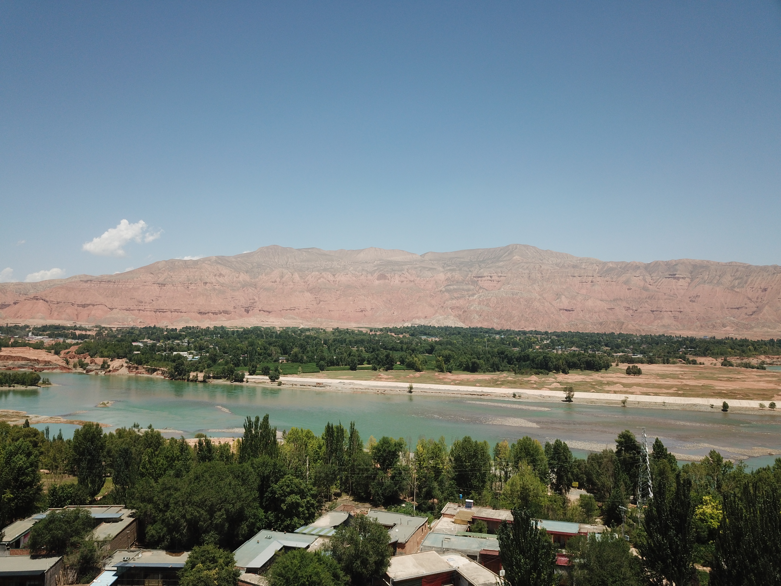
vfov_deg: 53.1
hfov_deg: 67.3
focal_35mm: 26
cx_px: 390
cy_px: 293
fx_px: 587
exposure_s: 1/1792
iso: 100
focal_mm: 4.73
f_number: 2.2
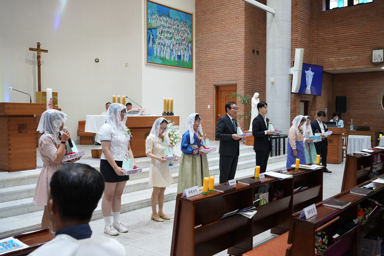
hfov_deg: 54.4
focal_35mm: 35
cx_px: 192
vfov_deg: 37.9
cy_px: 128
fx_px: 373
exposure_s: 1/200
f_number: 4.5
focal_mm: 35
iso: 2500
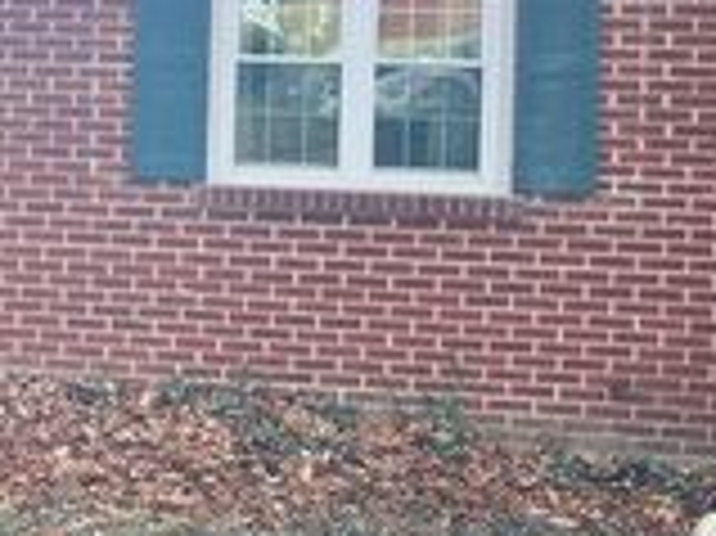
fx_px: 1695
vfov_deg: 17.7
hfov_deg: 21.8
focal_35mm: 82
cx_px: -176
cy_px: 74
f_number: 1.5
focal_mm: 5.7
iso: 50
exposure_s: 1/389
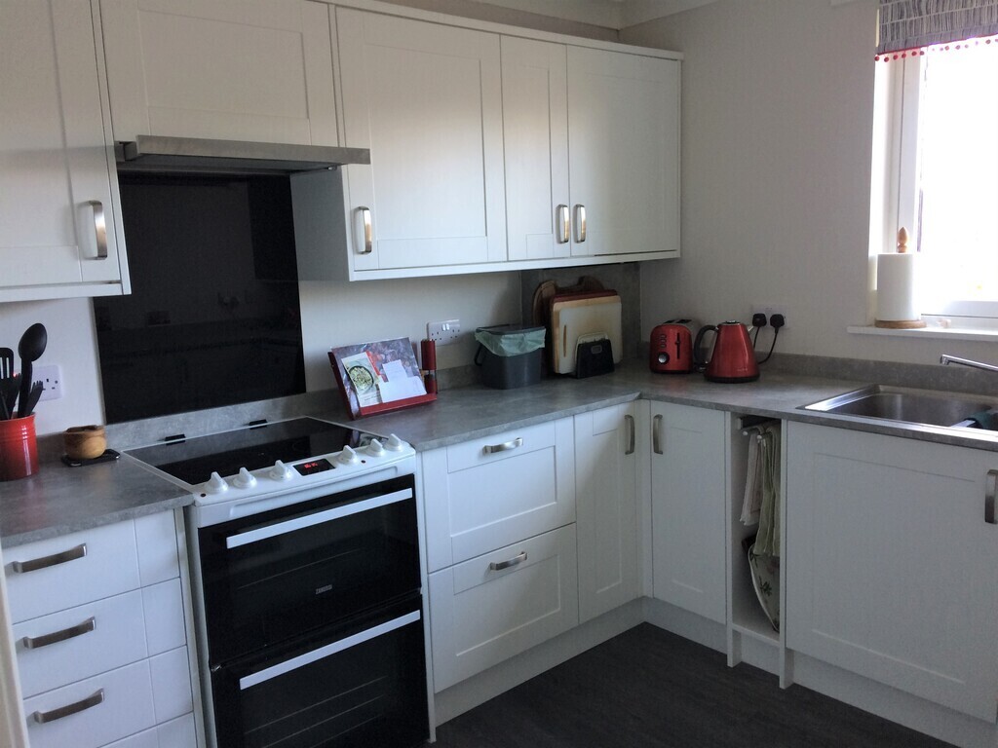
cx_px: 499
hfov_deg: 61.7
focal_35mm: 29
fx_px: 836
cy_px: 374
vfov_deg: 48.2
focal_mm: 4.15
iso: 100
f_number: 2.2
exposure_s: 1/33
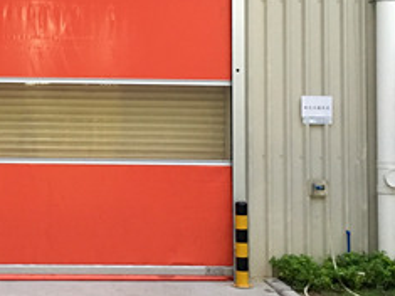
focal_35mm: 74
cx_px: 52
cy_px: 76
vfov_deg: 19.7
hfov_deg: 25.6
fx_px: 844
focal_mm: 4.15
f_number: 2.2
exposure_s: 1/17
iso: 100
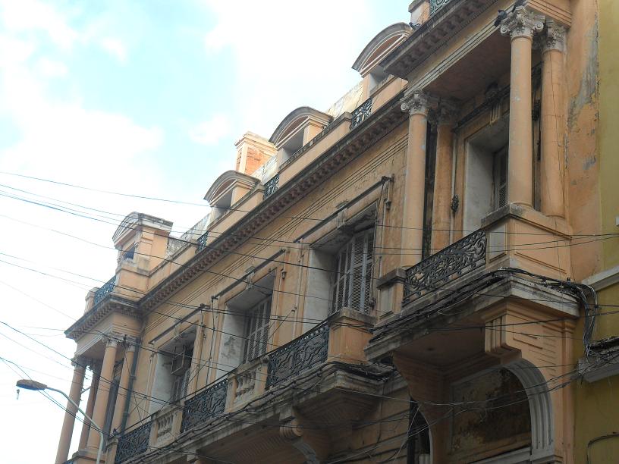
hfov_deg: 30.7
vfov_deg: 23.3
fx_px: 1127
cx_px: 310
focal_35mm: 63
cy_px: 232
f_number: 5.6
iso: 100
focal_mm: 11.2
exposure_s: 1/125
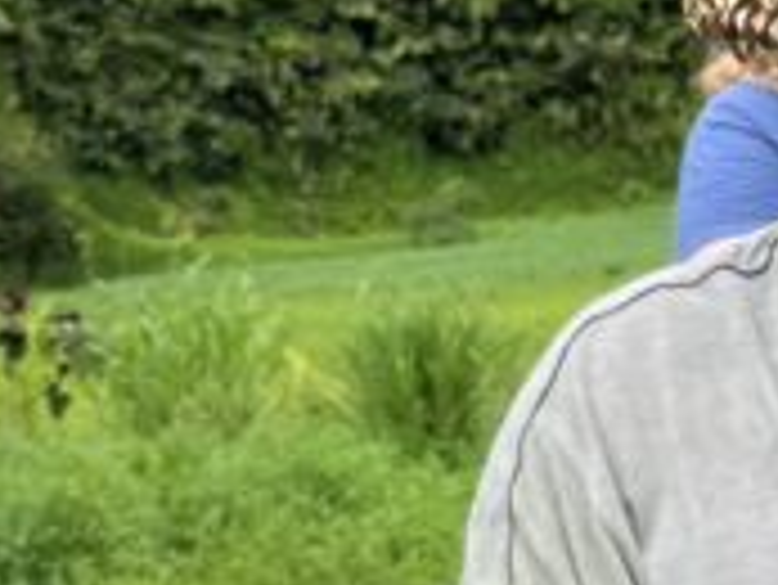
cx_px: 229
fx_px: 2024
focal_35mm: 90
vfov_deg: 15.4
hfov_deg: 21.6
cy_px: 819
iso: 50
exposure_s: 1/1112
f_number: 1.5
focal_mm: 5.7
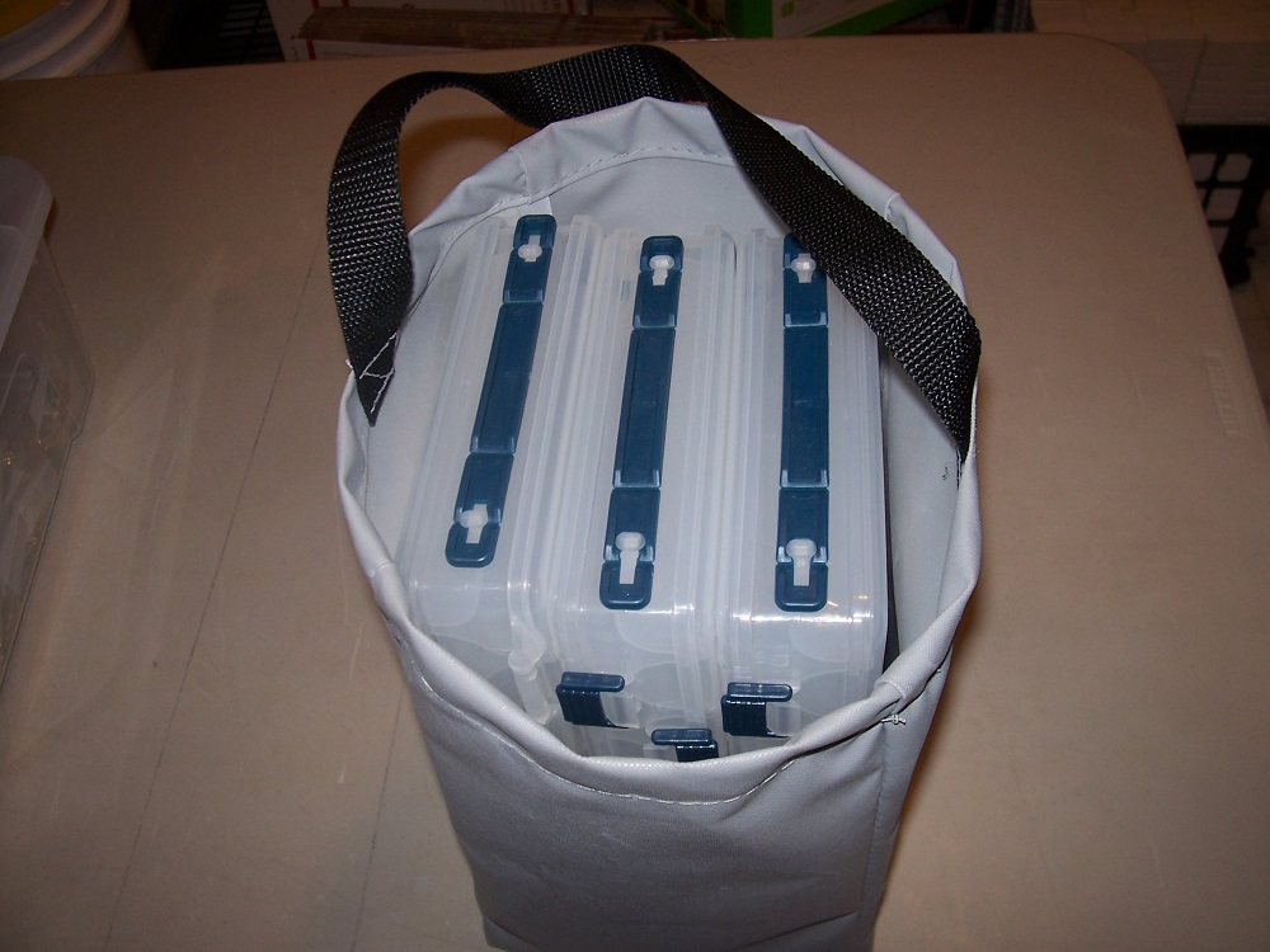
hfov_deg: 54.0
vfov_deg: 41.8
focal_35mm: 34
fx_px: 1247
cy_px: 476
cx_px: 635
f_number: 2.7
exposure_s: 1/60
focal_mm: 5.6
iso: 80
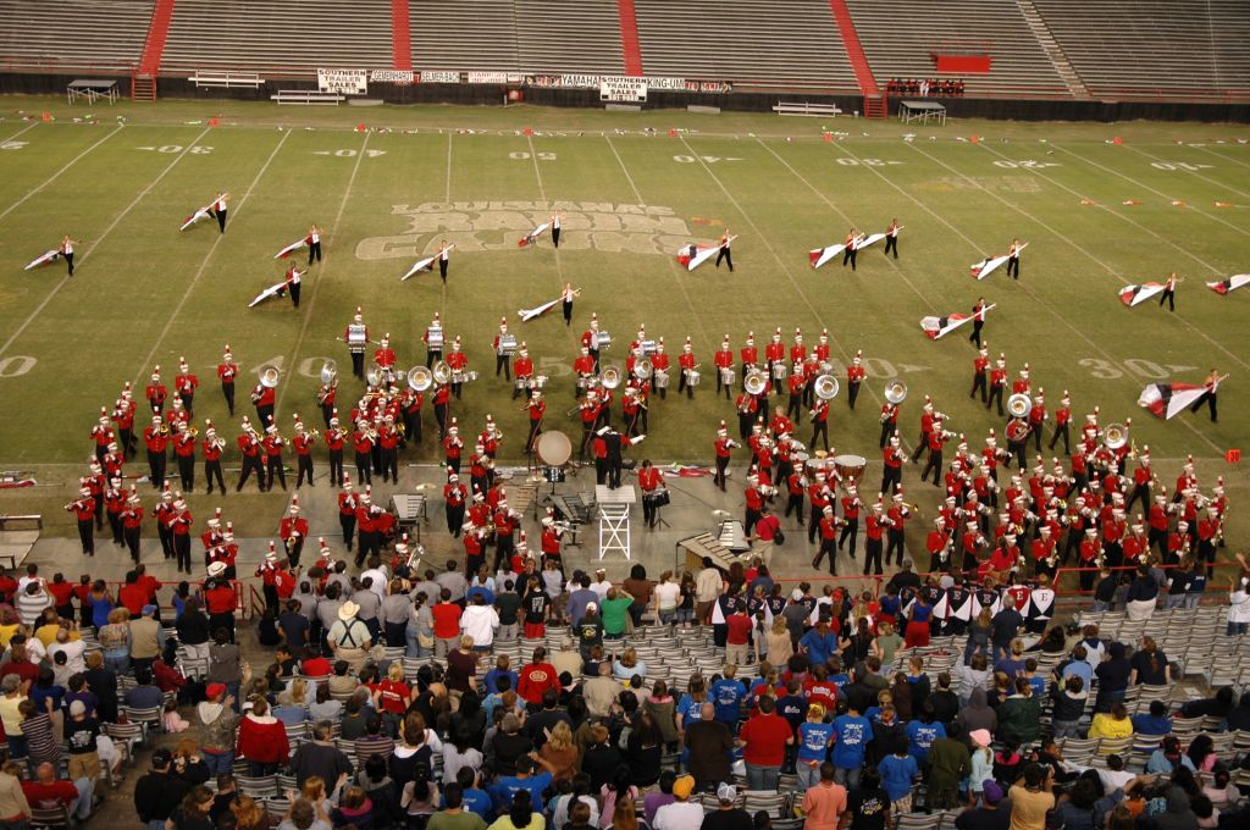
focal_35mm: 39
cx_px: 625
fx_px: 1352
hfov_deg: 49.6
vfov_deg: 34.1
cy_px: 415
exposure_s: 1/60
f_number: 2.8
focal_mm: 26
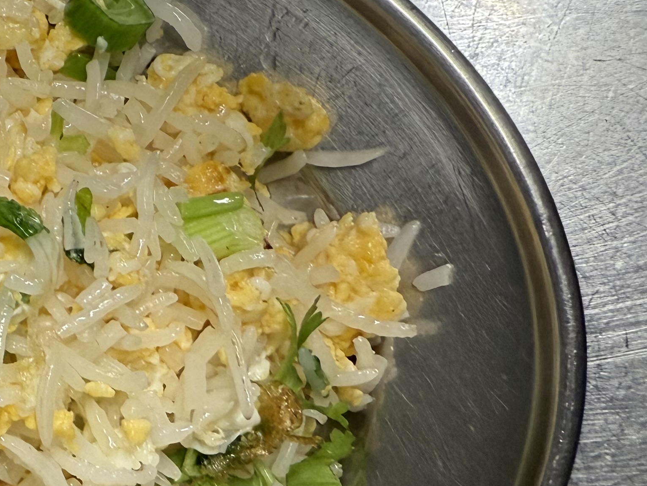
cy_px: 346
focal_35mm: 63
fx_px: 1178
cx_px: -154
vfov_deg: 23.1
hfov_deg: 26.8
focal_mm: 2.22
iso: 160
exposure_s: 1/100
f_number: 2.2
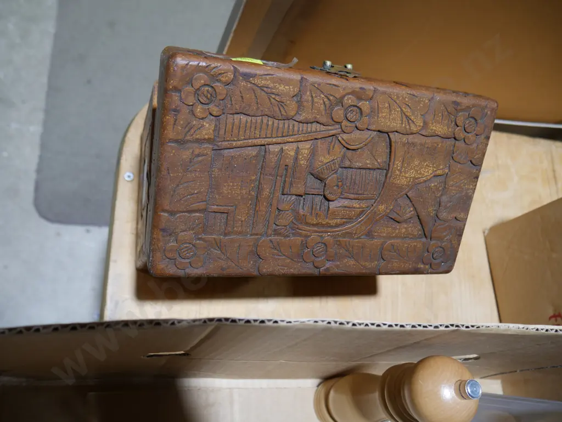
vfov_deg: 46.8
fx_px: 487
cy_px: 211
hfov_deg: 59.9
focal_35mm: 30
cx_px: 281
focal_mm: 15
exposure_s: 1/60
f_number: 3.6
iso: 250
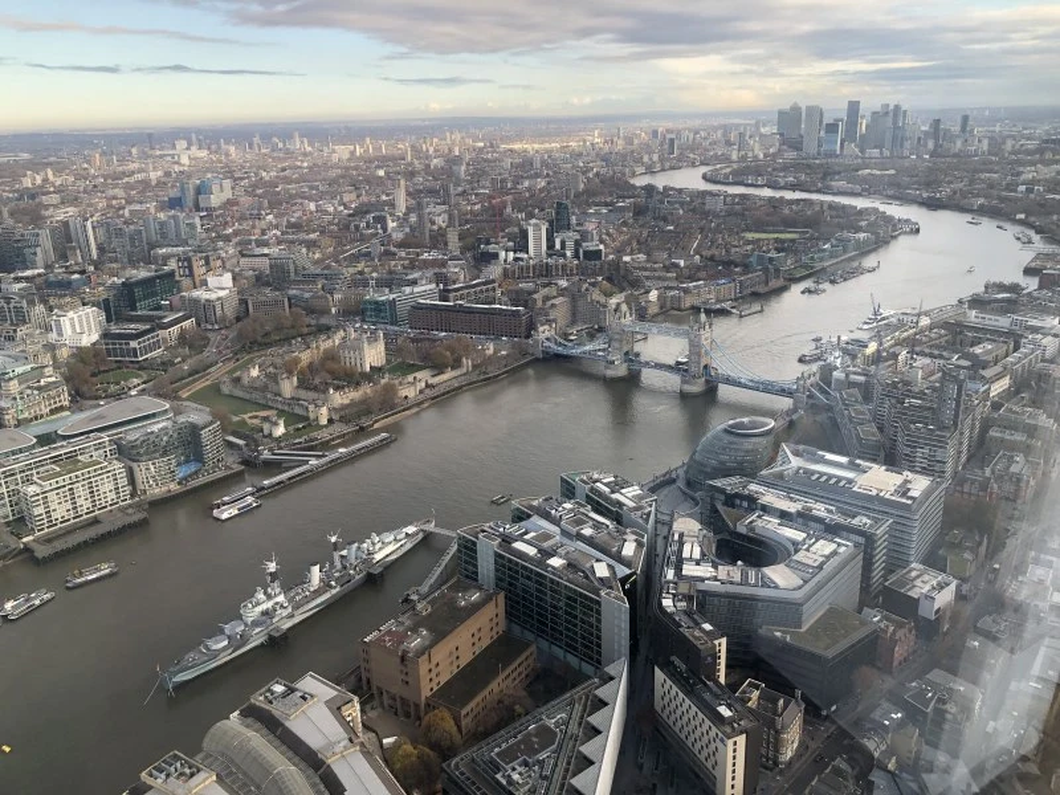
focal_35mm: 28
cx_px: 530
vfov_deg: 49.7
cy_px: 398
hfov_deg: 63.4
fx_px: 857
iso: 20
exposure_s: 1/292
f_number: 1.8
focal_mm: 4
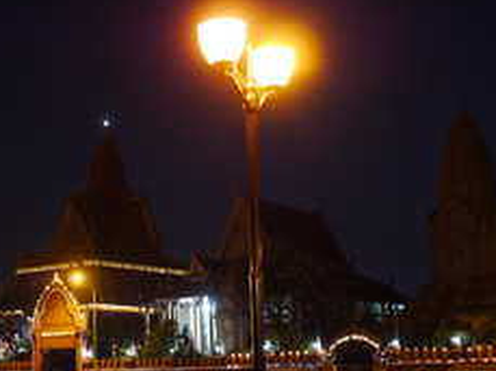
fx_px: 1001
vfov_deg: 20.7
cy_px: 297
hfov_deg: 27.4
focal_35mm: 70
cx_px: 121
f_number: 1.7
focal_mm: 20
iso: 1600
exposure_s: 1/30
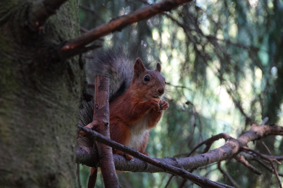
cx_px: 142
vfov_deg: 9.9
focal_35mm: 139
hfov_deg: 14.8
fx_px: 1093
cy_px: 94
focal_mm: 51.14
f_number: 4
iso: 800
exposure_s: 1/50
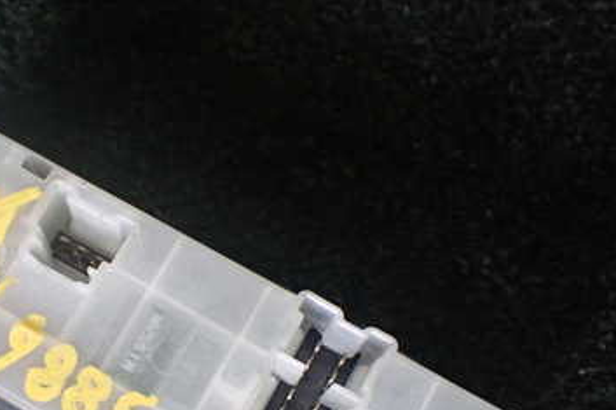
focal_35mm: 53
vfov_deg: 24.9
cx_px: 166
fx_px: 906
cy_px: 347
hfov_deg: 36.8
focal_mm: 5.4
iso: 320
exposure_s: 1/125
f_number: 2.3
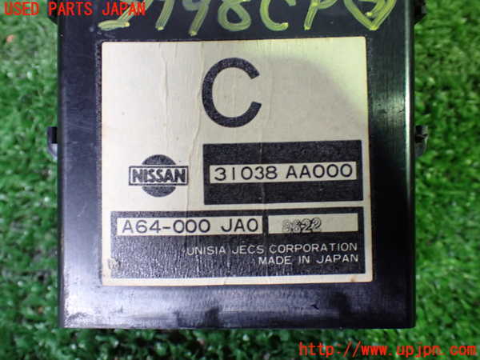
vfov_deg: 39.7
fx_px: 499
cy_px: 180
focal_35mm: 36
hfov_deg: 51.4
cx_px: 240
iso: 800
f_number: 2.5
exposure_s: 1/40
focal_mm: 6.37
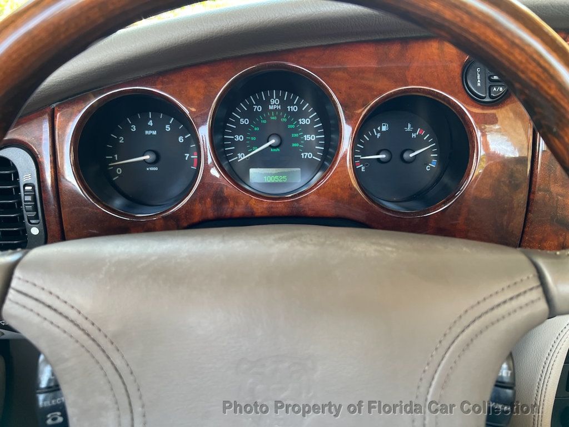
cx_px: 284
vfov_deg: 53.1
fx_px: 427
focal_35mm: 26
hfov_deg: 67.3
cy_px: 214
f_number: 1.5
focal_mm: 5.7
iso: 125
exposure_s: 1/112
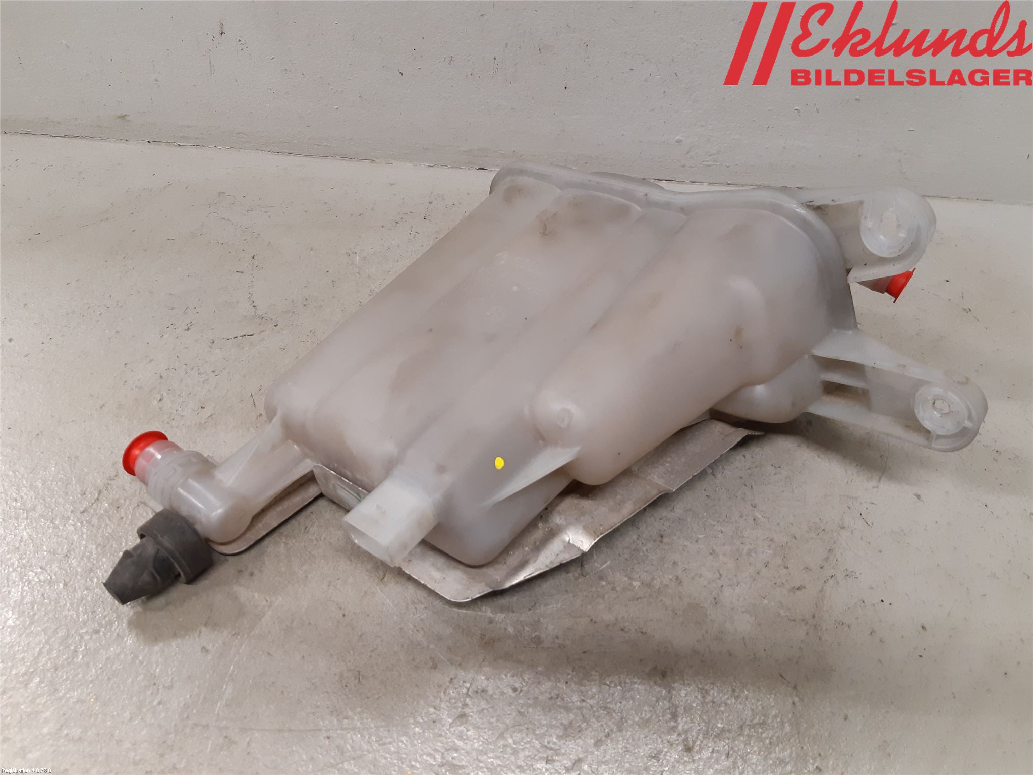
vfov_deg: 53.1
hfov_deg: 67.3
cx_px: 516
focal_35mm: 26
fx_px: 776
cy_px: 388
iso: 160
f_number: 1.7
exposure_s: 1/50
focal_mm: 3.93
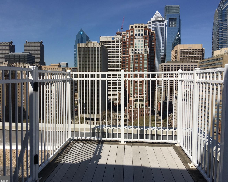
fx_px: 209
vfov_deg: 47.1
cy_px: 93
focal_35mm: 31
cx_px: 104
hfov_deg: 57.1
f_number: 2.2
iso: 25
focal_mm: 4.15
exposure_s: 1/3497
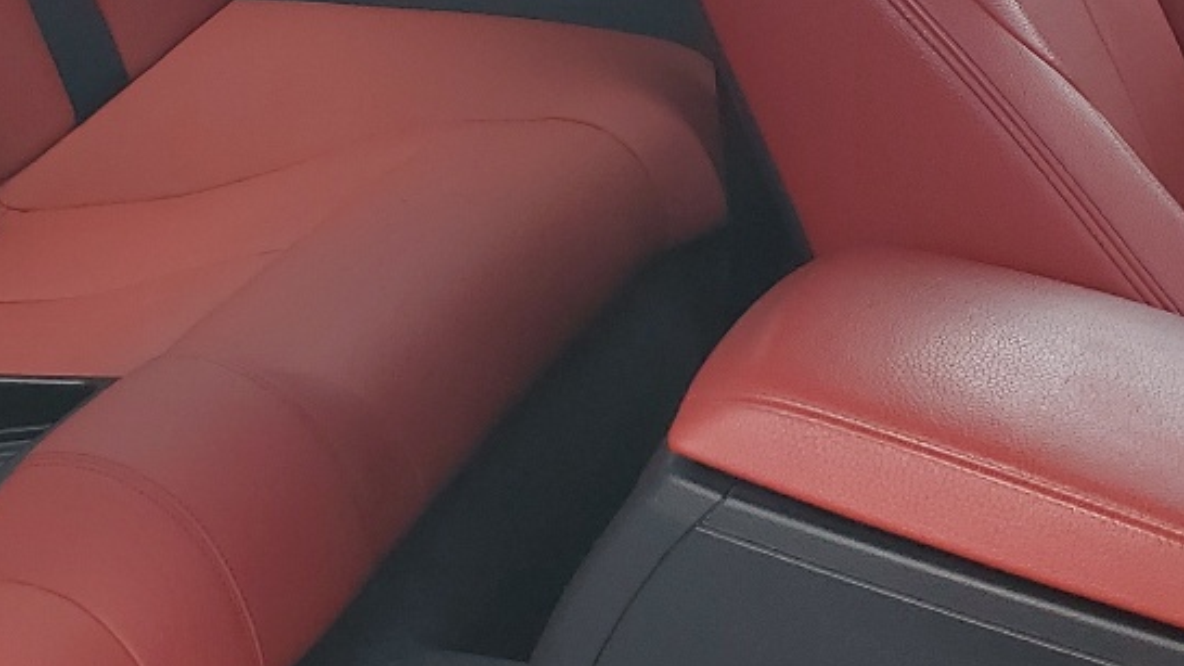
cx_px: 334
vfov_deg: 14.5
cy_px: 189
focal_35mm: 83
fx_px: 2606
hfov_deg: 25.4
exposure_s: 1/435
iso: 50
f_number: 1.5
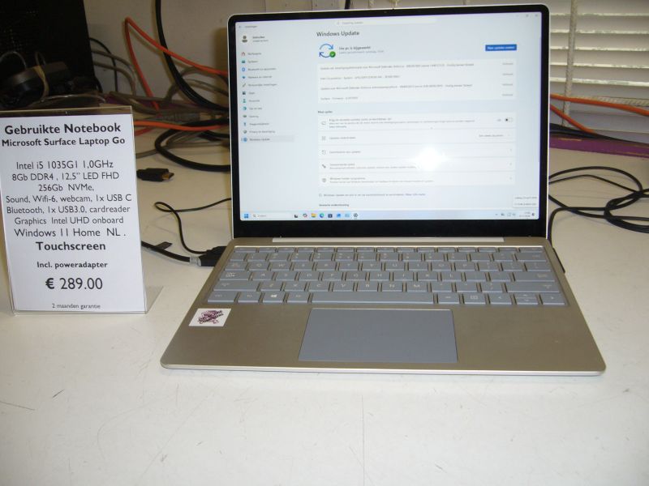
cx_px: 324
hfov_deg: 52.6
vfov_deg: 40.7
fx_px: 656
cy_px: 243
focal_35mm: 35
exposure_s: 1/30
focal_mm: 5.8
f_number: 2.8
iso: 100
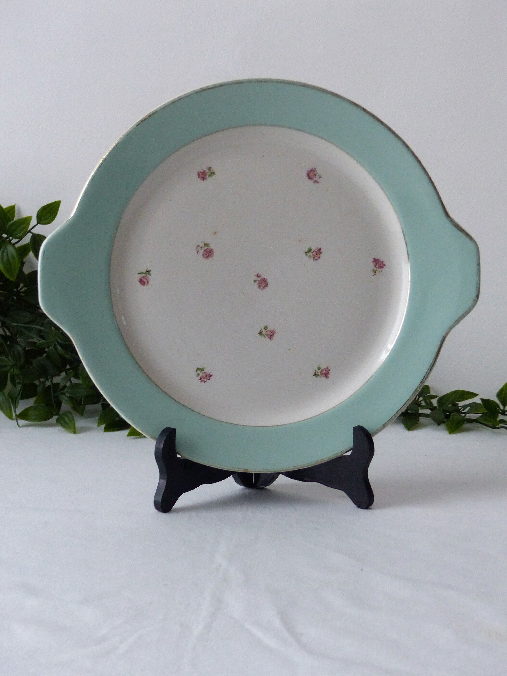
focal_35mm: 89
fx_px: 1738
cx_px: 254
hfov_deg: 16.6
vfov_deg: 22.0
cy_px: 338
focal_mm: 15
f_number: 2.8
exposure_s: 1/40
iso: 400
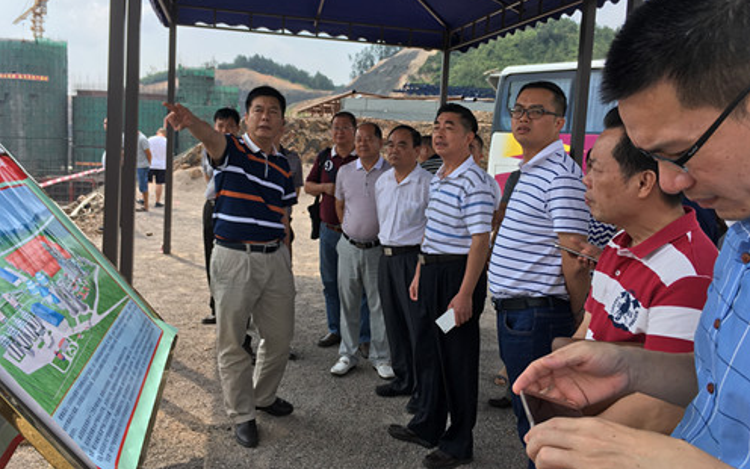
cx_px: 377
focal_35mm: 31
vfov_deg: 40.4
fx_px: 634
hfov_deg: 61.2
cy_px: 190
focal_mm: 4.15
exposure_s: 1/725
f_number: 2.2
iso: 25
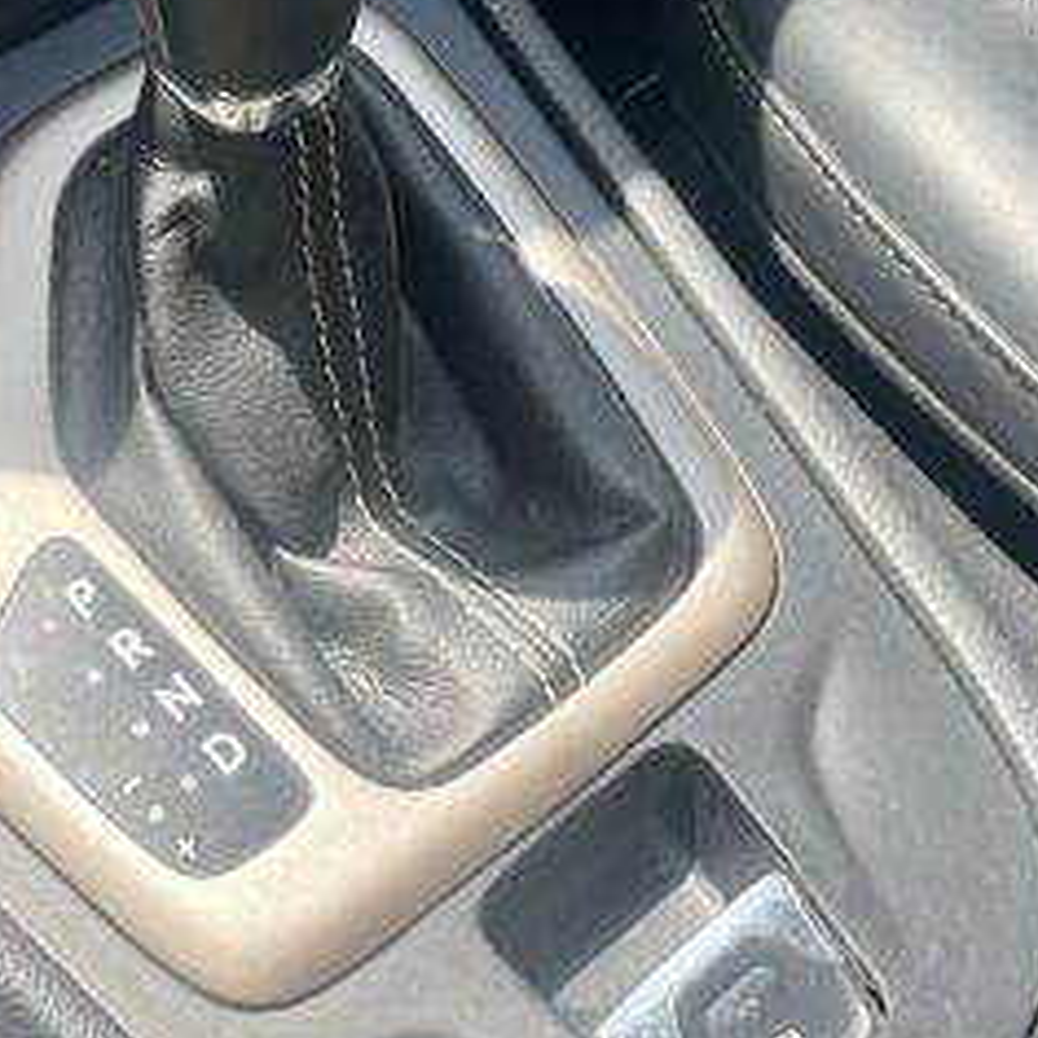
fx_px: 2646
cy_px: -194
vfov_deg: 20.8
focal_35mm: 78
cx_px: 242
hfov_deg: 22.0
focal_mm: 4.2
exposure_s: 1/666
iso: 32
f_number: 1.6
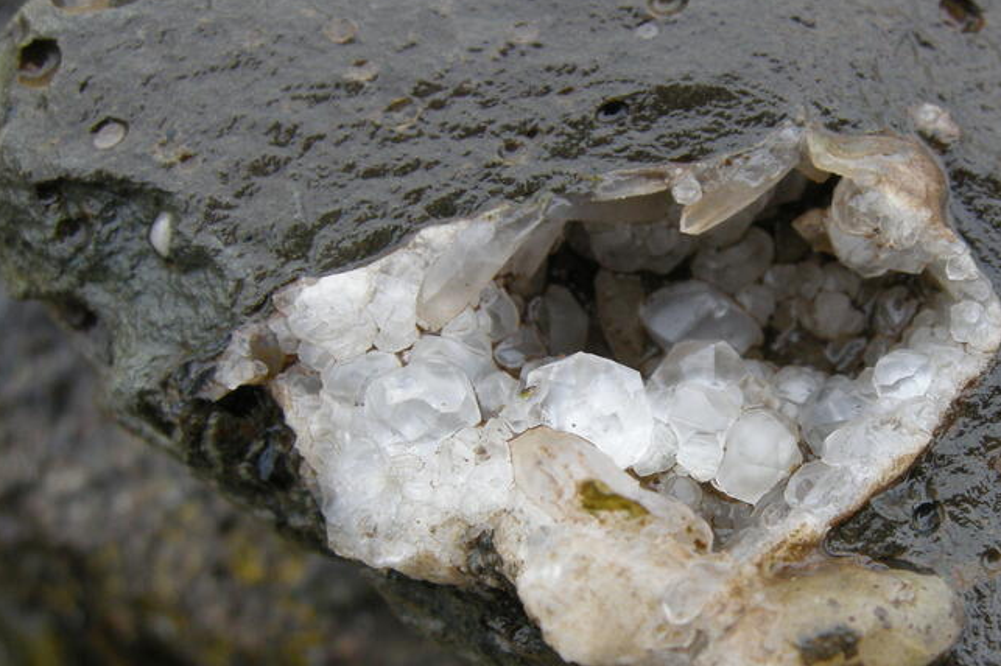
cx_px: 715
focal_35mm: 58
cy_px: 442
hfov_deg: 34.0
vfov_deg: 23.3
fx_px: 1612
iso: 100
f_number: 3.8
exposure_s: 1/130
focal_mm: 7.5
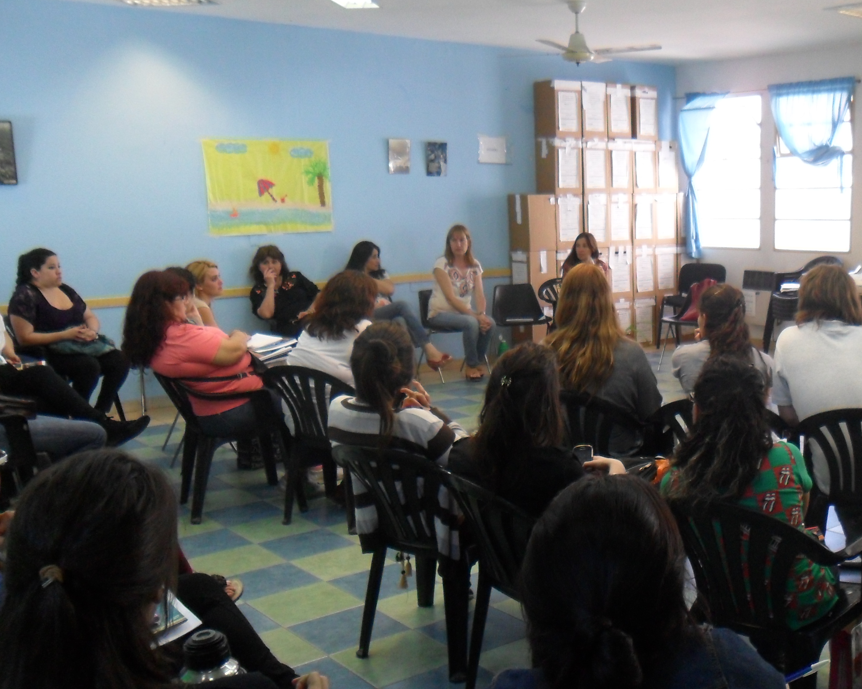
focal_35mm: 40
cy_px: 377
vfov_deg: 37.3
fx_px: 1020
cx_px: 630
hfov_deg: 44.5
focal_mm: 4.9
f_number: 3.5
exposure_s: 1/45
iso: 200
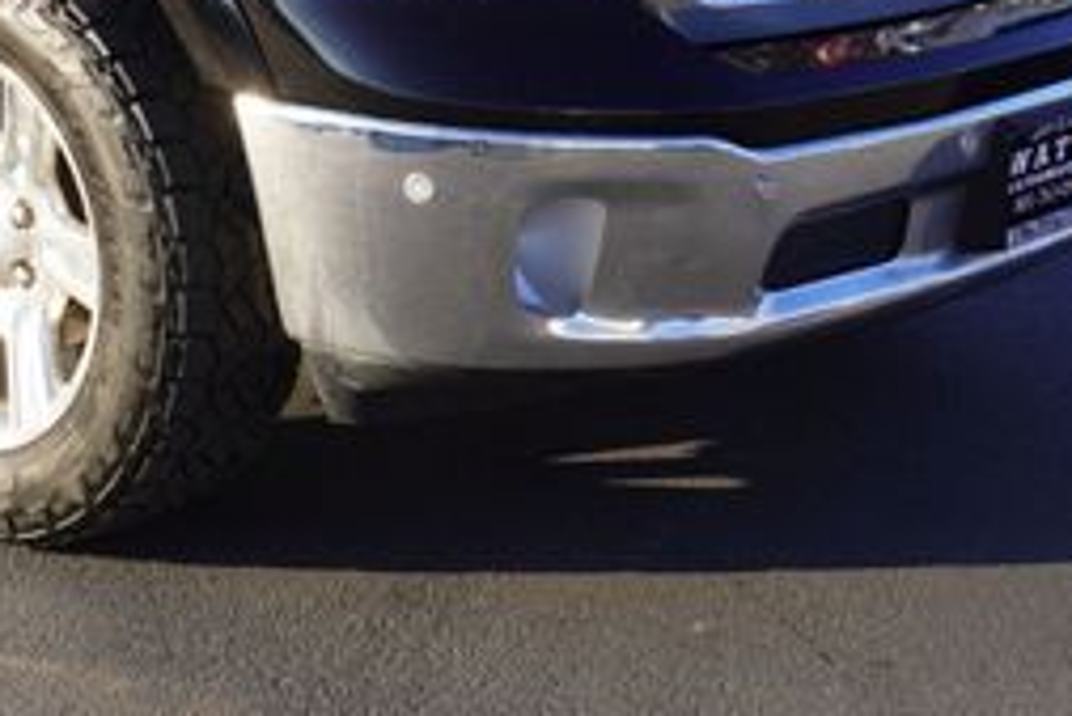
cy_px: -106
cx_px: -17
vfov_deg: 14.6
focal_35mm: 91
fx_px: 2711
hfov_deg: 21.5
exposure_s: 1/100
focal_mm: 24
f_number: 8
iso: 100
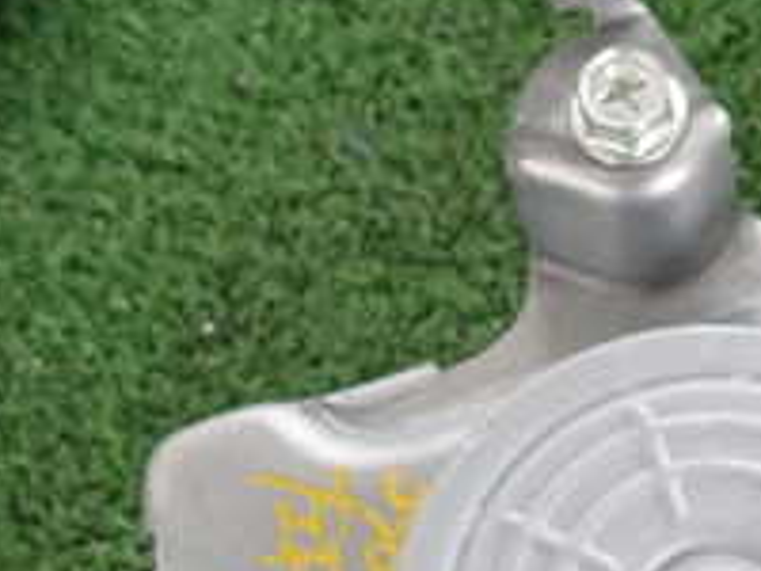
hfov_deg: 24.1
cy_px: 681
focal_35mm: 75
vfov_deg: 18.6
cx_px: 868
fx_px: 1649
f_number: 2
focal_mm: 4.5
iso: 500
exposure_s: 1/30
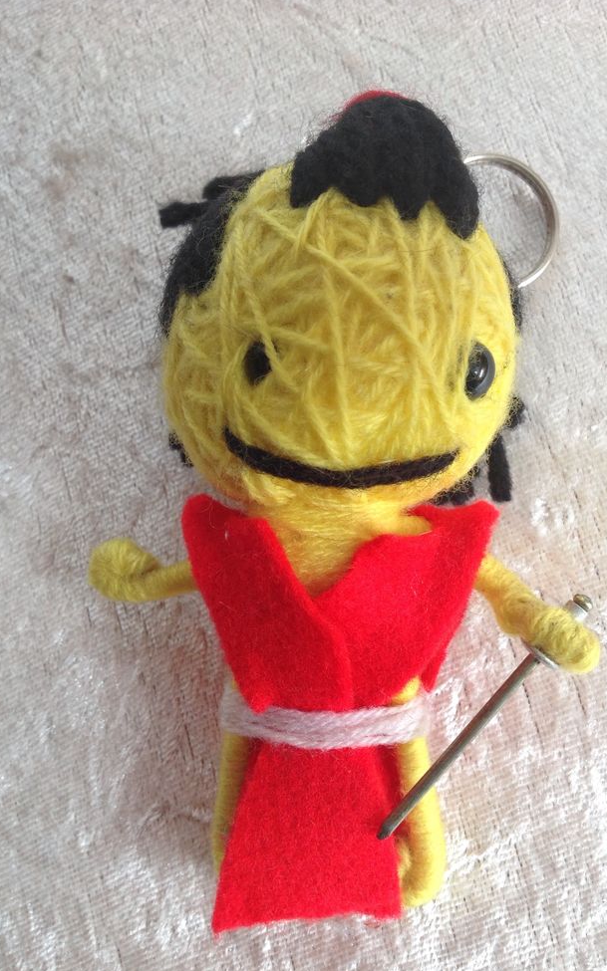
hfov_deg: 33.5
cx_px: 333
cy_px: 493
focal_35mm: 38
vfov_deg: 51.5
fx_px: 1006
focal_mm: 4.28
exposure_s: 1/60
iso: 64
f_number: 2.4
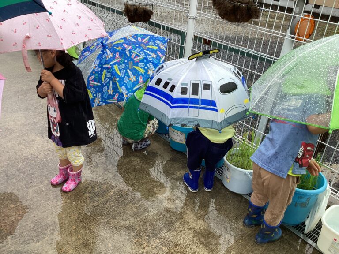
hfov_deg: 58.4
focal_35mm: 31
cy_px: 127
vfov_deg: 45.4
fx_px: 304
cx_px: 170
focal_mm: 3.3
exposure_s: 1/238
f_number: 2.4
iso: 25
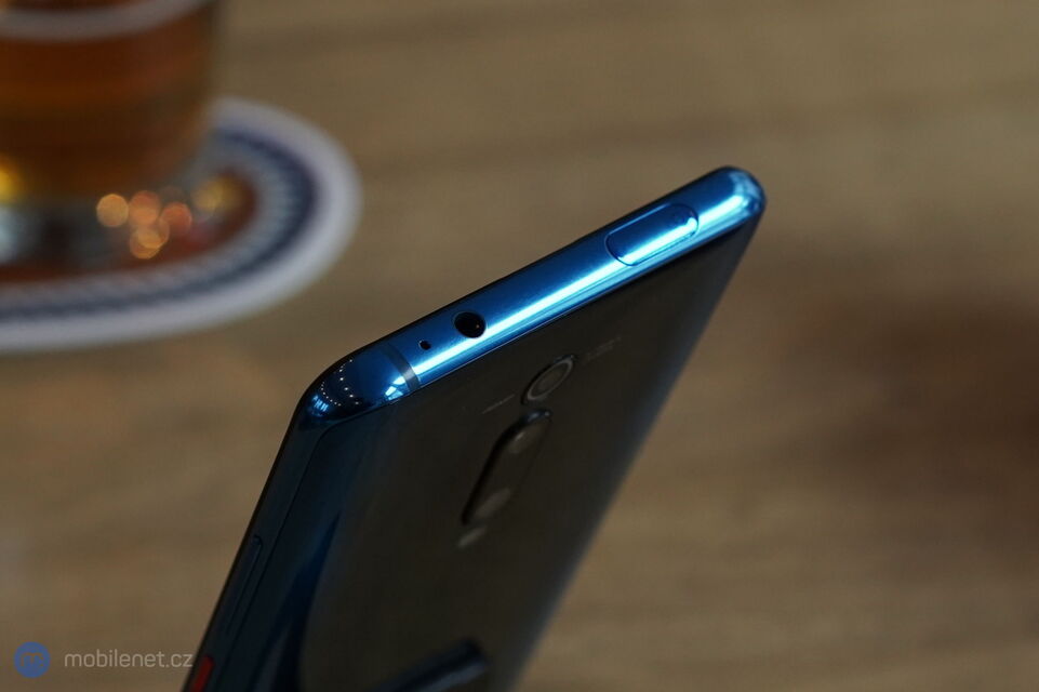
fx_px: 1587
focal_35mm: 55
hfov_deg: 36.3
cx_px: 520
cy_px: 346
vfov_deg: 24.6
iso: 1600
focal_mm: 55
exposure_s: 1/160
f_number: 5
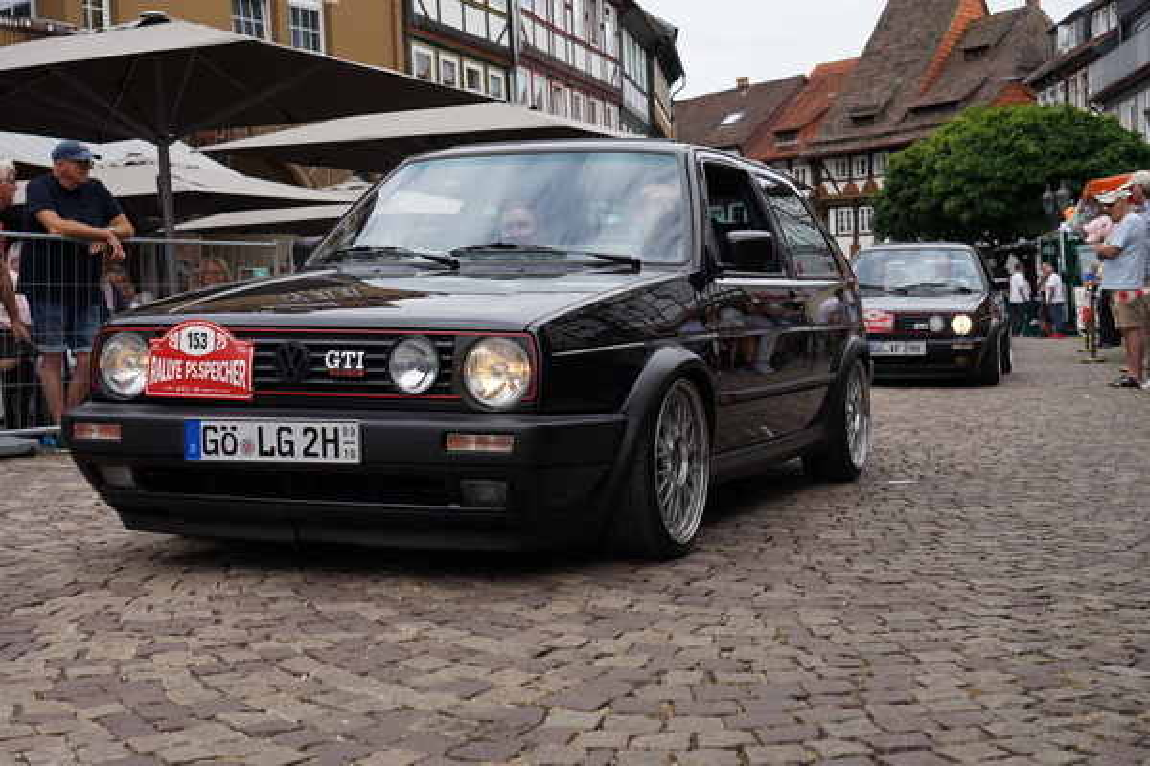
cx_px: 575
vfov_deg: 28.1
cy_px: 383
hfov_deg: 41.1
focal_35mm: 48
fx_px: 1533
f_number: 5.6
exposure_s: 1/200
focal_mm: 48
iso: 100
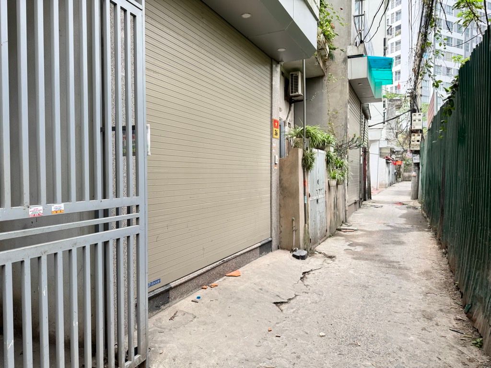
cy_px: 184
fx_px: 340
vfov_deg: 56.8
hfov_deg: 71.6
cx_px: 246
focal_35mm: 24
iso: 80
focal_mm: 6.76
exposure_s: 1/372
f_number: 1.78
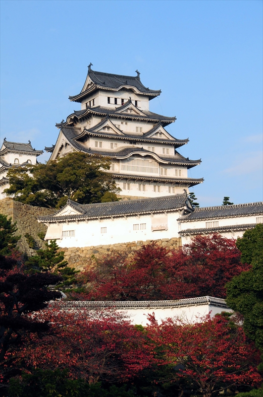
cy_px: 198
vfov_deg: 5.1
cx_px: 132
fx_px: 4451
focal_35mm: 405
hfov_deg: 3.4
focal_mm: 270
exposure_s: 1/400
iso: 400
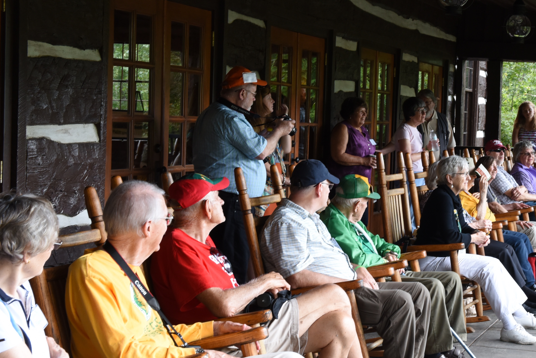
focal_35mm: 80
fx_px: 1191
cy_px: 181
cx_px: 406
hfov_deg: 25.0
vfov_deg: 17.1
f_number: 10
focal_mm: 42
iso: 800
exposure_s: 1/40
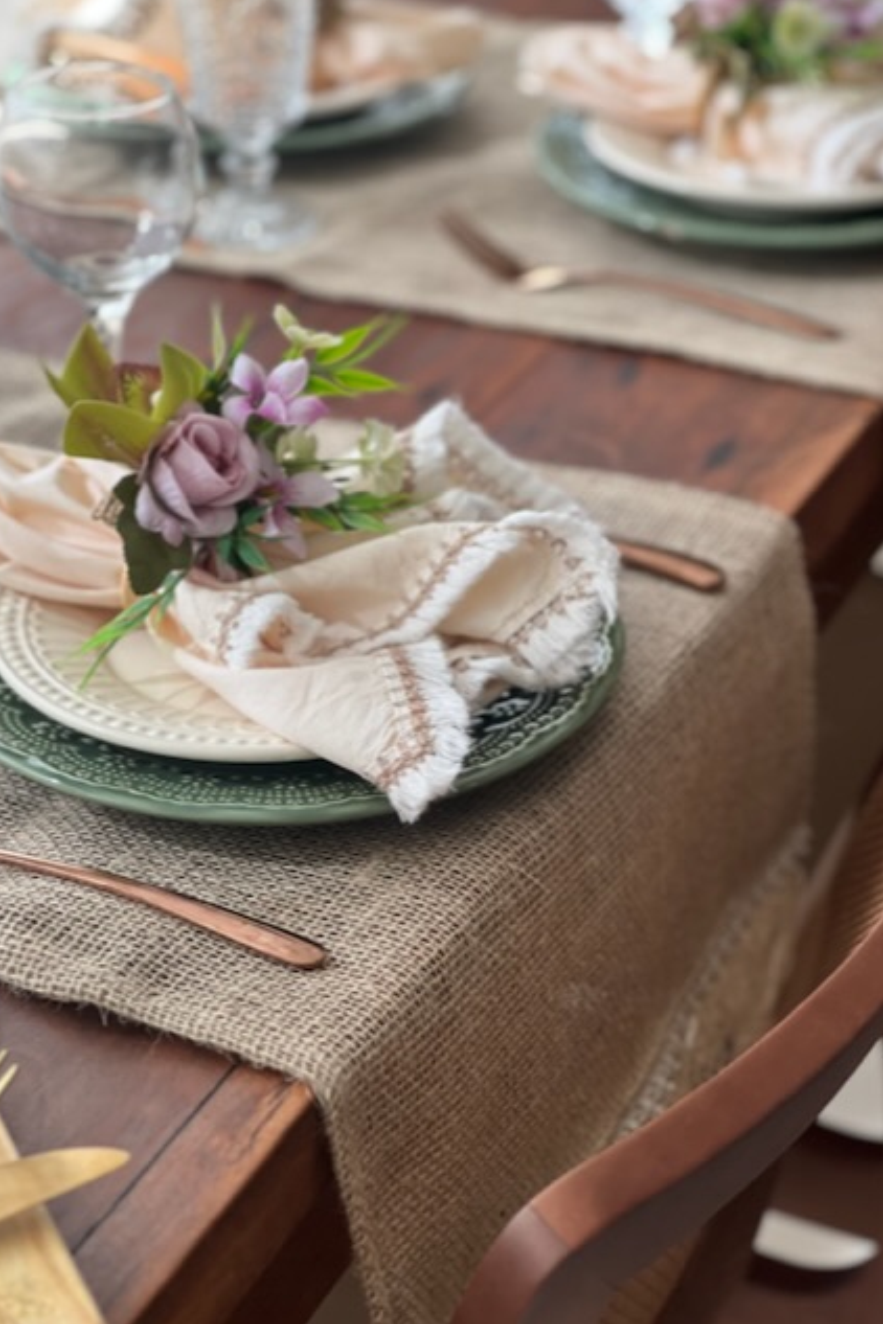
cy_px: 659
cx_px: 450
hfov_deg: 16.9
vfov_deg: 25.1
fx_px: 2980
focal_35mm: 81
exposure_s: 1/121
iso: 80
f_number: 2.8
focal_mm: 9
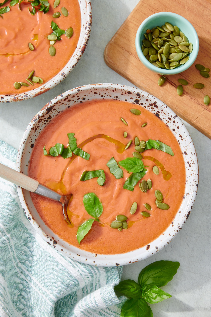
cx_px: 106
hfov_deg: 19.5
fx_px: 615
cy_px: 158
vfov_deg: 28.8
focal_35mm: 70
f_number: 16
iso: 400
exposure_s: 1/200
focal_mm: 70
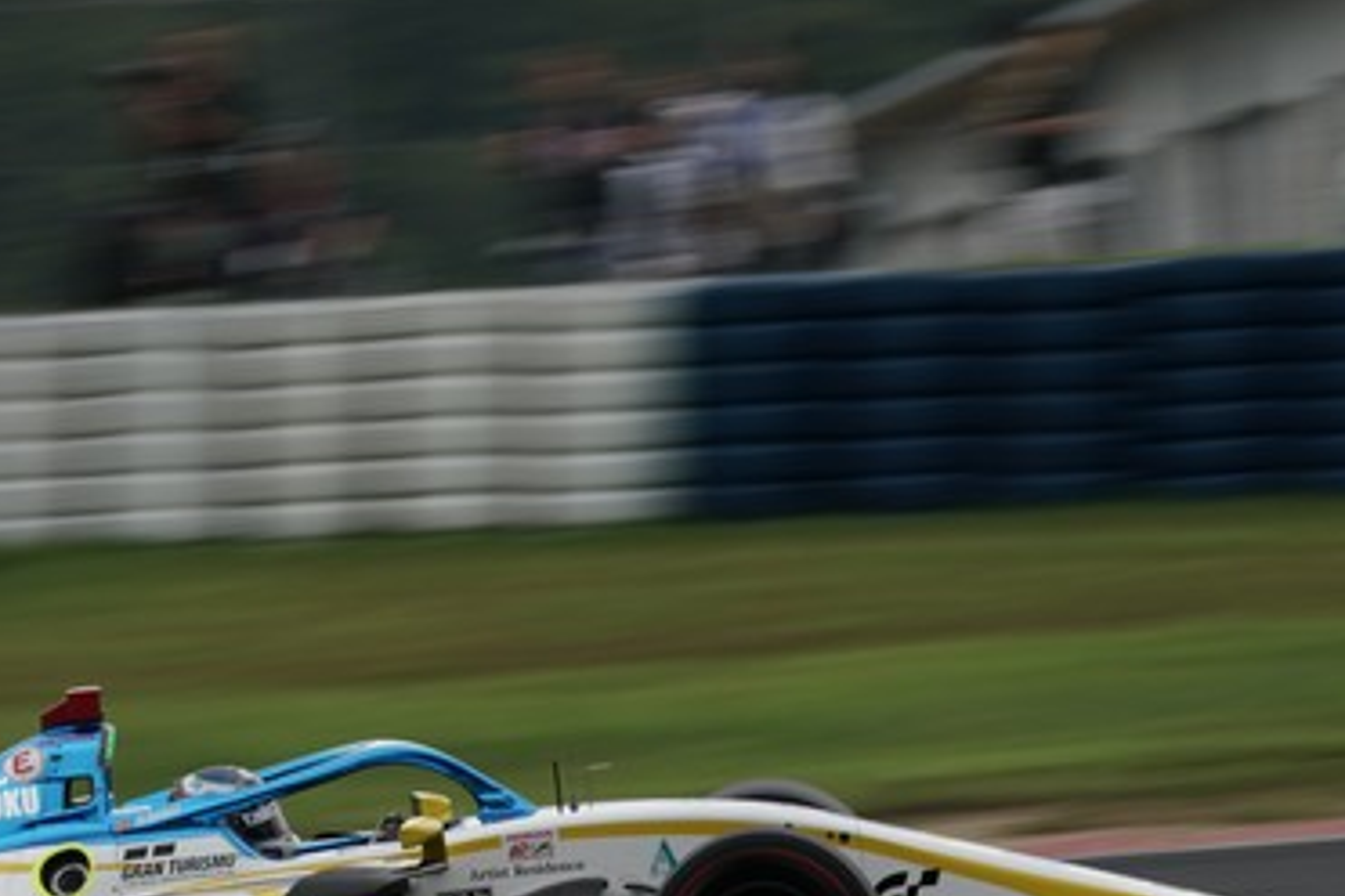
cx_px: 347
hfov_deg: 5.3
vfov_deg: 3.6
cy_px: 444
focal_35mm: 387
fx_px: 14458
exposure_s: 1/125
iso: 200
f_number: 10
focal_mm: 200
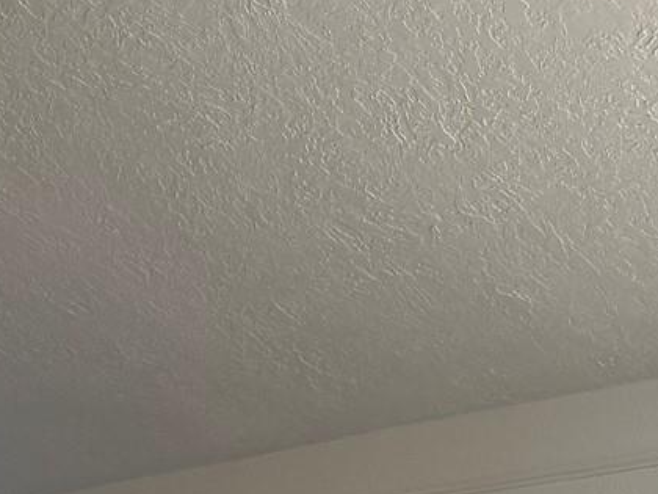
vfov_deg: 11.1
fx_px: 2224
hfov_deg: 15.9
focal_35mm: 117
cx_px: -221
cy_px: 1104
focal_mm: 6.76
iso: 125
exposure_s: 1/120
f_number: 1.78
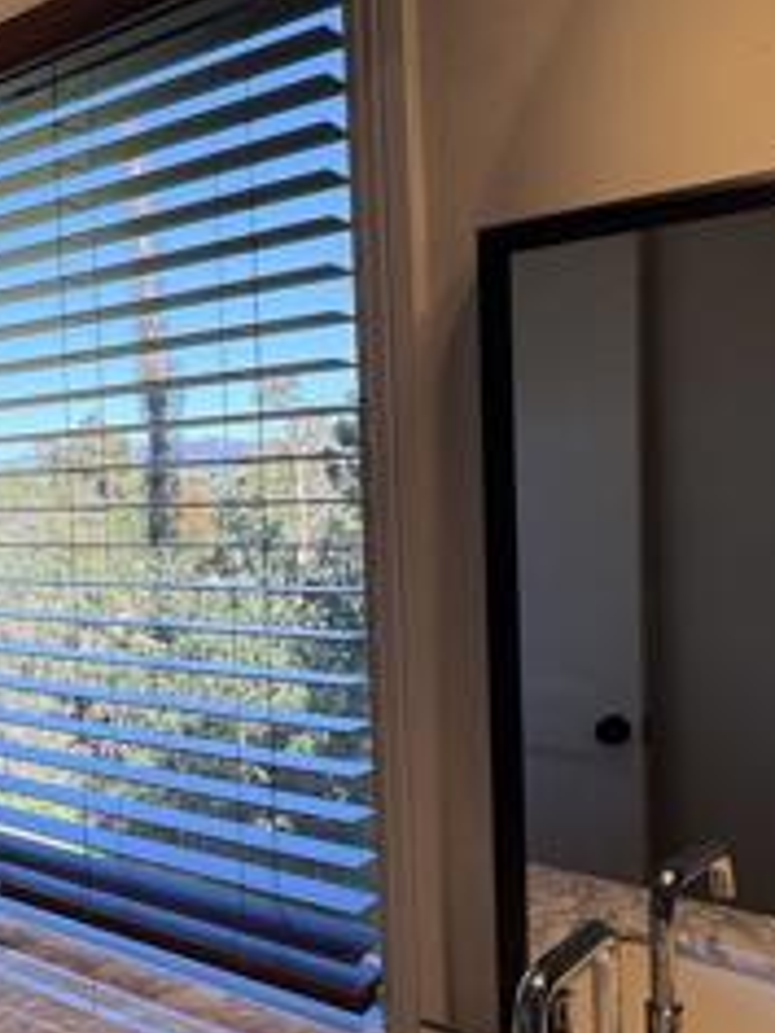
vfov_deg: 49.0
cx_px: 315
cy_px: 521
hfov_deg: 37.6
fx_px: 1134
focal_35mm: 38
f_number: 2.2
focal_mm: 2.22
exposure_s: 1/289
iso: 40
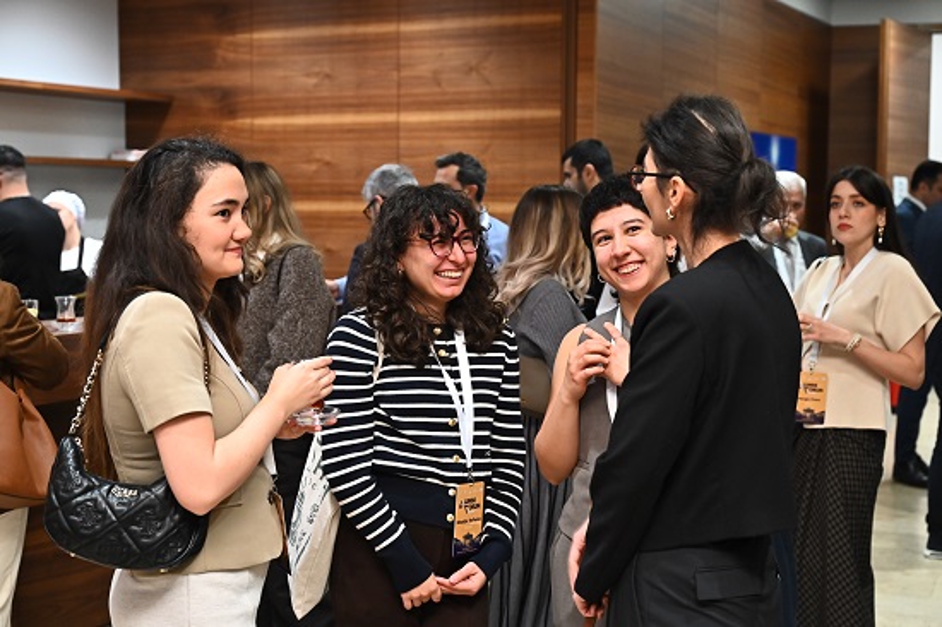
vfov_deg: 25.0
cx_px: 471
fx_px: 1412
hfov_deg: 36.9
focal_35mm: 54
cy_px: 314
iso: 2500
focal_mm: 54
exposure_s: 1/160
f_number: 4.5
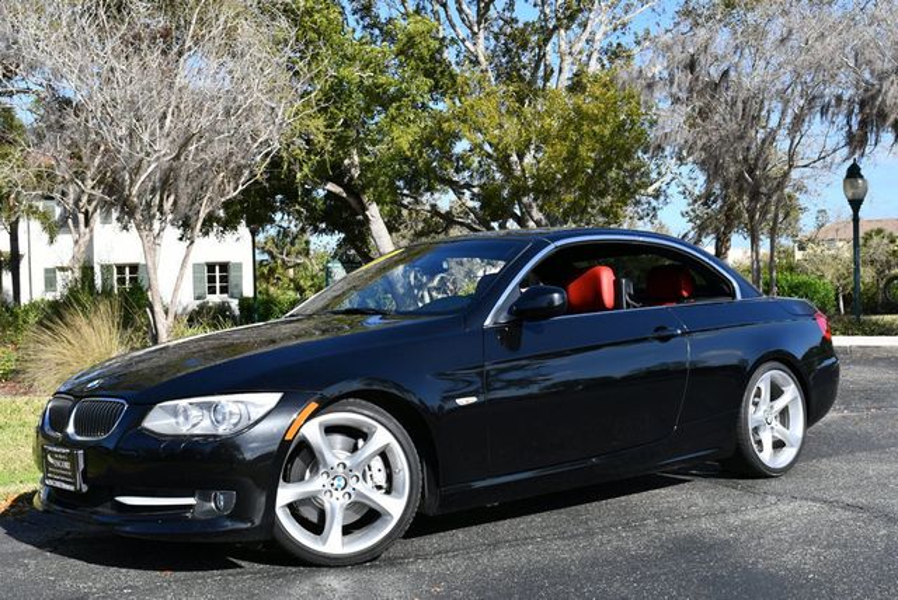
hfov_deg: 41.1
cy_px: 300
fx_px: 1198
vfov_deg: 28.1
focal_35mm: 48
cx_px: 449
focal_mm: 24
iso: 110
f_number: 8
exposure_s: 1/250
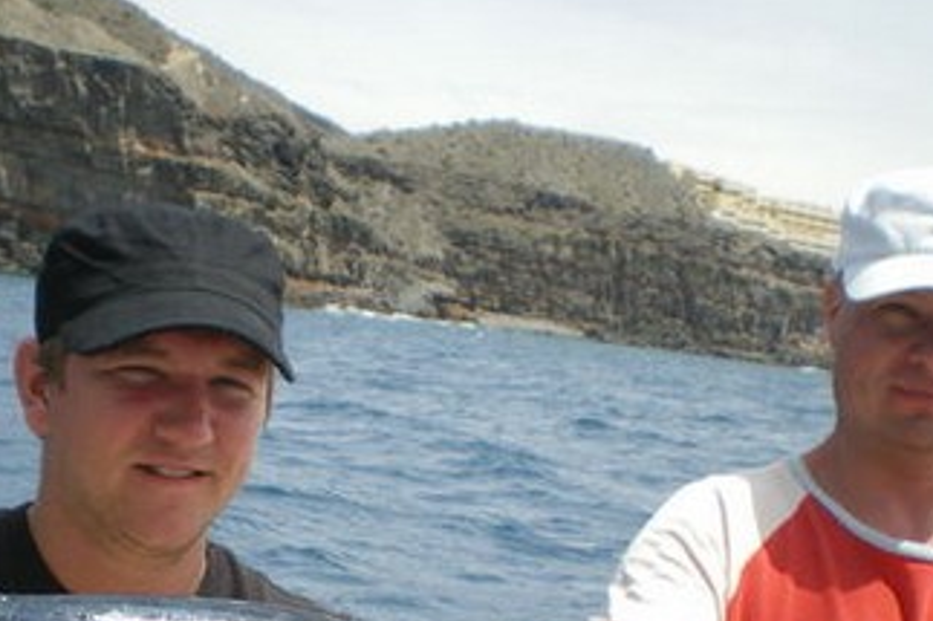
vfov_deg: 18.2
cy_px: 609
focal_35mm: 73
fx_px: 1891
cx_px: 381
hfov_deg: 27.7
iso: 50
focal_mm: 6.3
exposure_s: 1/400
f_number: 4.6
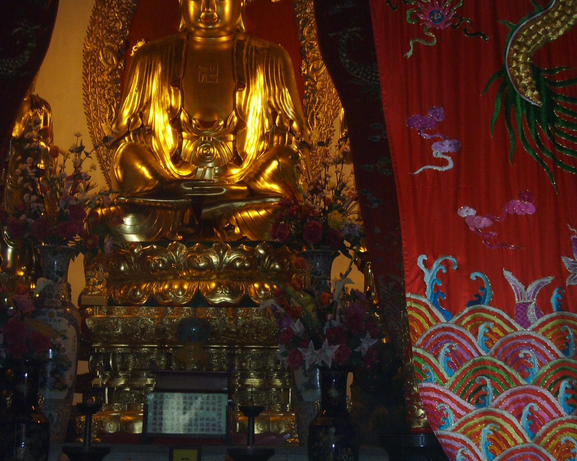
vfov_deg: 23.1
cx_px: 288
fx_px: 1127
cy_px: 257
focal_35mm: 66
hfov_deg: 28.7
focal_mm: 8.8
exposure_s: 1/45
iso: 138
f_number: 3.8
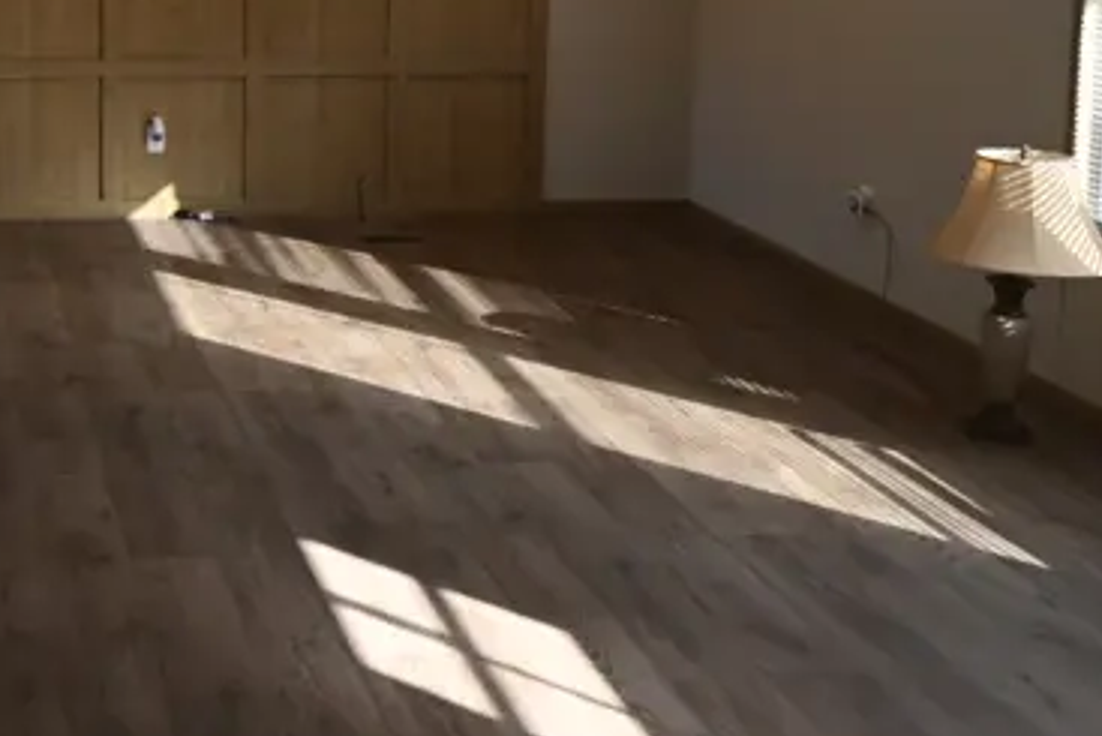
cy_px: 11
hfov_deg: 36.0
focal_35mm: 49
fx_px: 1500
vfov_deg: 26.2
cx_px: -24
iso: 100
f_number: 4.5
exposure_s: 1/40
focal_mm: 10
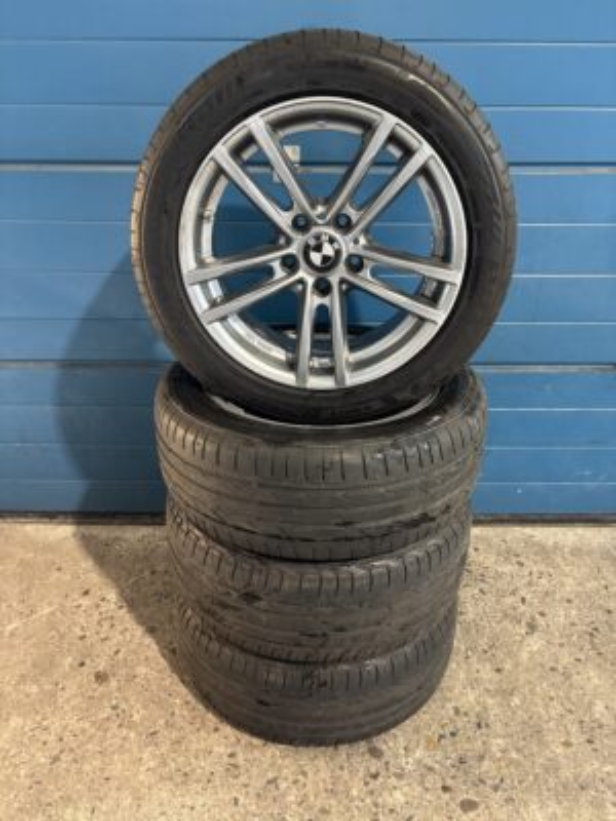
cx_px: 308
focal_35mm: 26
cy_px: 410
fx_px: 617
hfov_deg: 53.1
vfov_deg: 67.3
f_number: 1.6
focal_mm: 5.96
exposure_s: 1/60
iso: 500
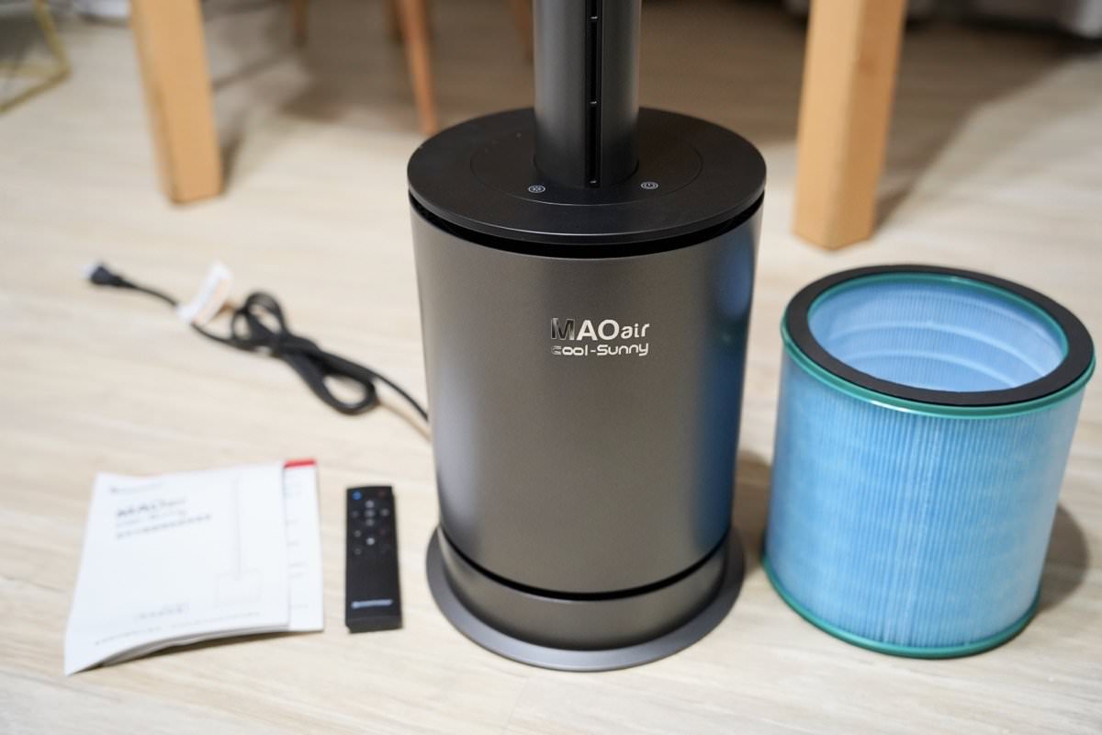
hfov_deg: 50.7
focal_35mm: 38
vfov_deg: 35.1
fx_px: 1163
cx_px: 551
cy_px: 368
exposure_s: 1/160
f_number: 2.8
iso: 3200
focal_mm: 38
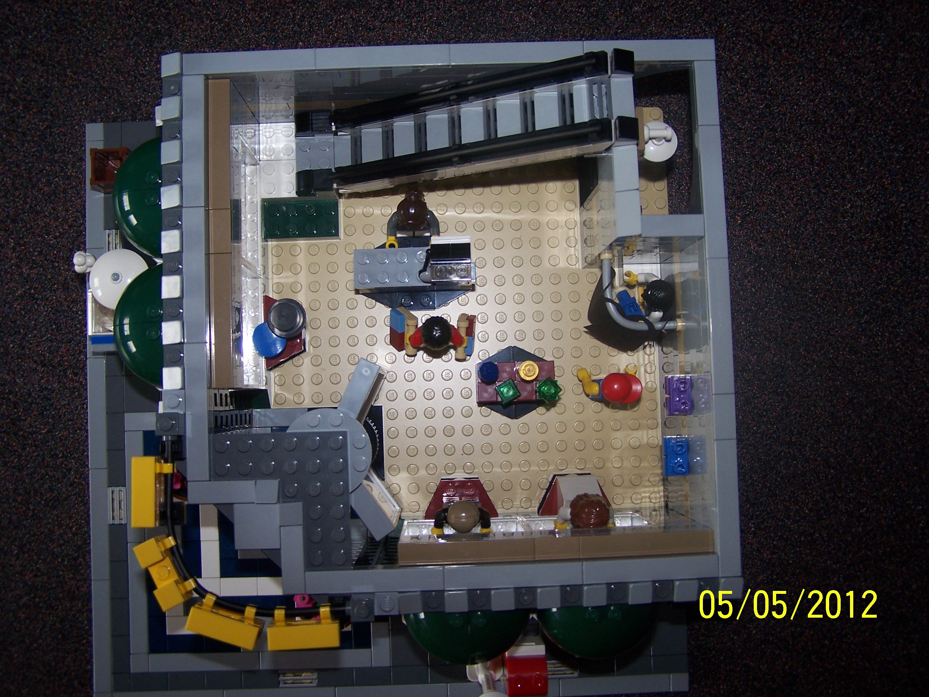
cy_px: 348
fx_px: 1020
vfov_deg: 37.7
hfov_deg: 49.0
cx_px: 464
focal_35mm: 38
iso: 80
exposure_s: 1/60
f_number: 2.8
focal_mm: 6.3
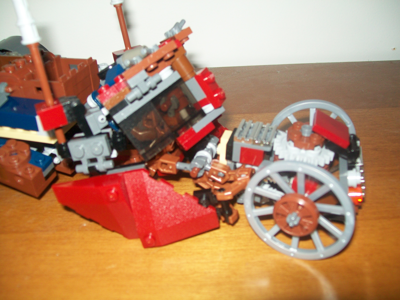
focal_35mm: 36
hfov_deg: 51.4
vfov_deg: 39.7
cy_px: 150
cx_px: 200
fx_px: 416
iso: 64
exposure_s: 1/60
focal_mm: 6
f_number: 2.7
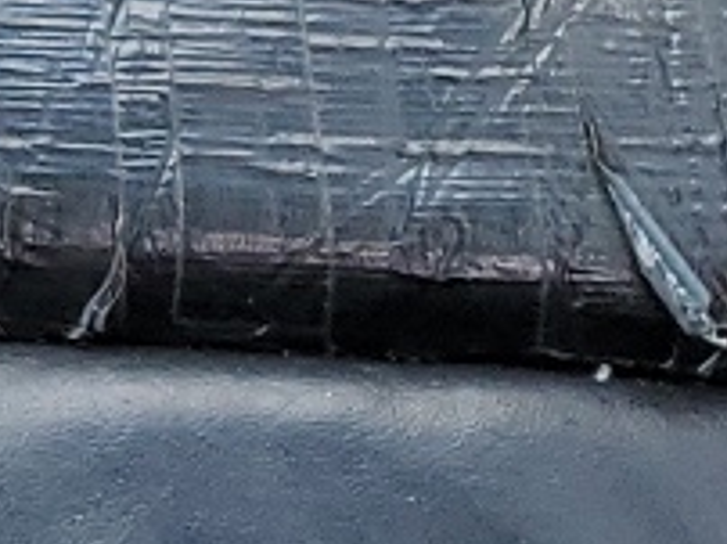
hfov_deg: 8.5
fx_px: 4321
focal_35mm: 206
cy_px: -486
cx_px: -1209
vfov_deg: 7.0
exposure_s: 1/154
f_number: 1.5
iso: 50
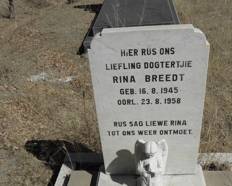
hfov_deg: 49.0
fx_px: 254
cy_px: 128
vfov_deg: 39.5
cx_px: 126
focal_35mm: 37
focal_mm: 4.6
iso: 64
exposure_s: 1/640
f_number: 5.6
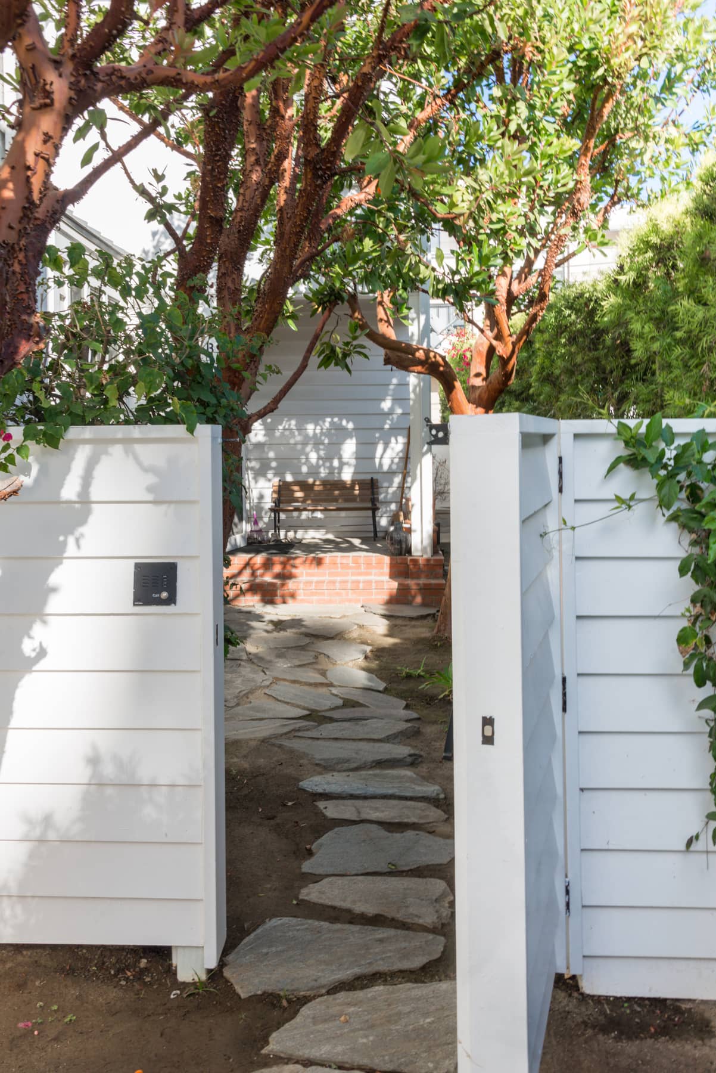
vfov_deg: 55.8
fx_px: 1013
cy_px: 536
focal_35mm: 34
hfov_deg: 38.9
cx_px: 358
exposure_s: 1/30
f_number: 14
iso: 64
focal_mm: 34
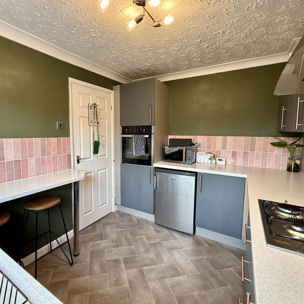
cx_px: 128
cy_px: 148
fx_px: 169
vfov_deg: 83.9
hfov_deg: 83.3
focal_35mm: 17
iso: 250
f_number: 2.2
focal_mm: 2.22
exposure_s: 1/100
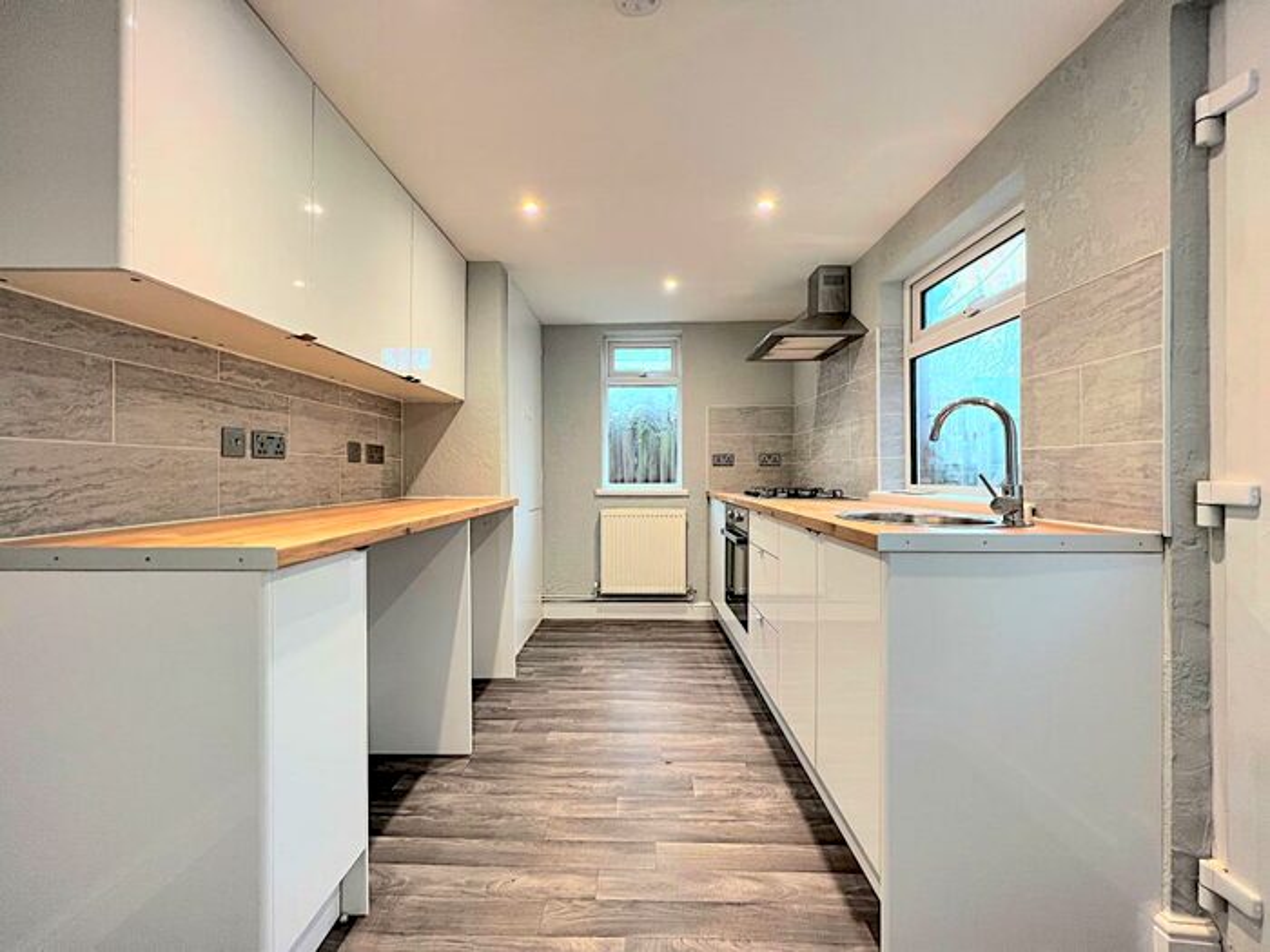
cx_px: 635
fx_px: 477
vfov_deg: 89.9
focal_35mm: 13
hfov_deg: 106.2
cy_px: 476
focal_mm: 1.57
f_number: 1.8
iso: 160
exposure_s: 1/100
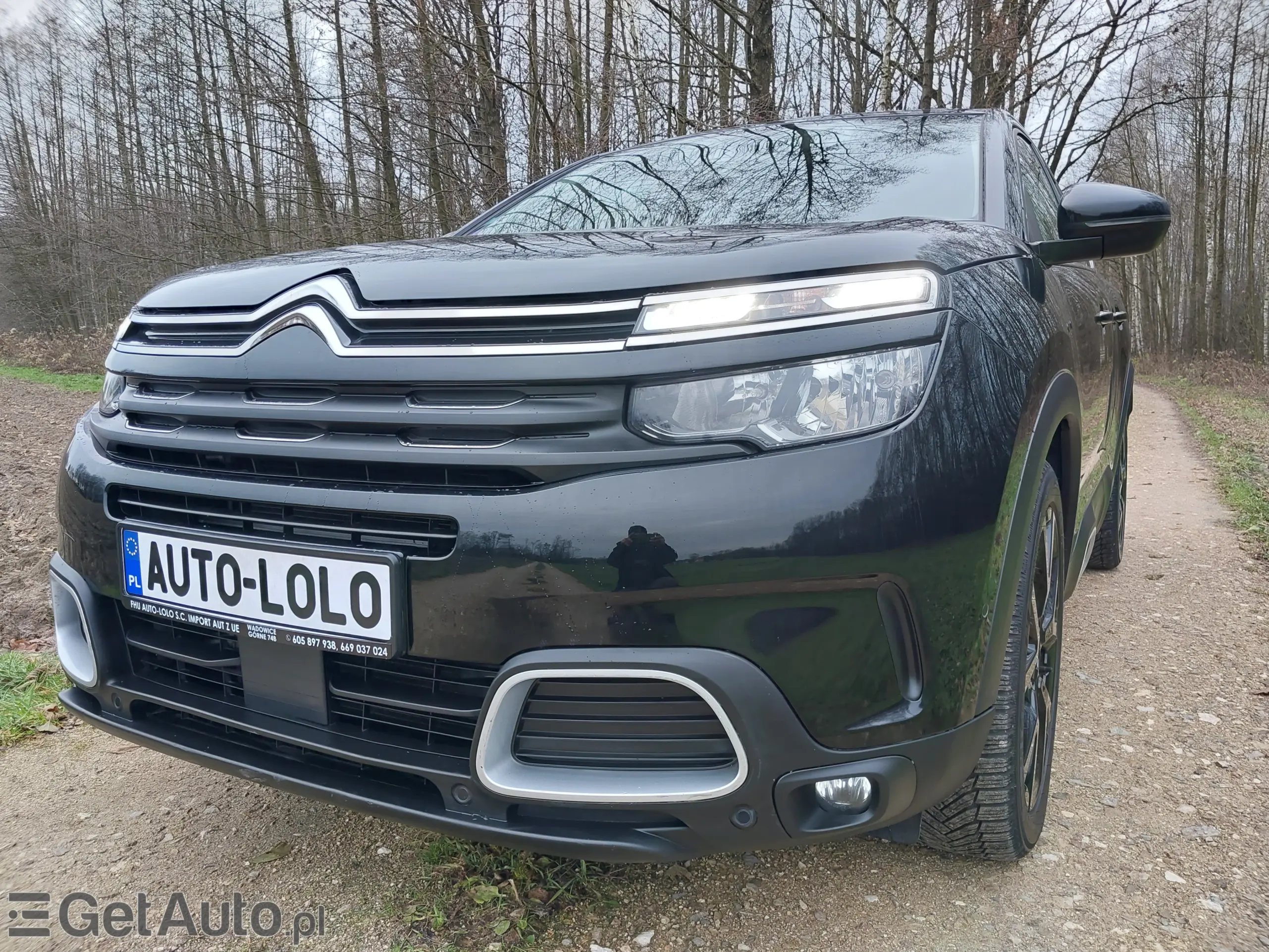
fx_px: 1100
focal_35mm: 30
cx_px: 634
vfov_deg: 46.8
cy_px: 476
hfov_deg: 60.0
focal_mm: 4.6
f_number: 1.8
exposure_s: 1/50
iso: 32
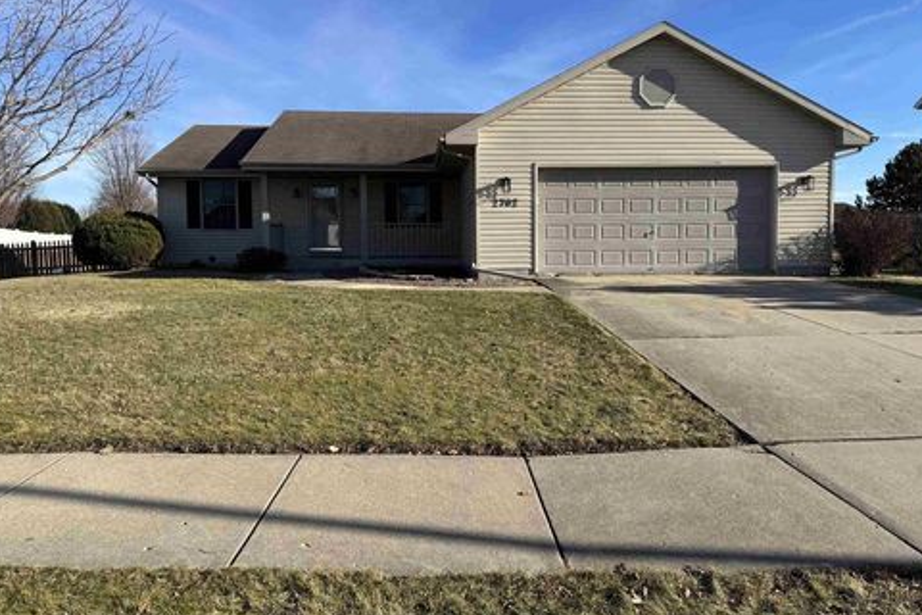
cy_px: 282
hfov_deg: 69.4
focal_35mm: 26
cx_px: 471
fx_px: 666
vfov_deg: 49.5
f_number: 1.78
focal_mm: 6.76
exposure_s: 1/4049
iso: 80
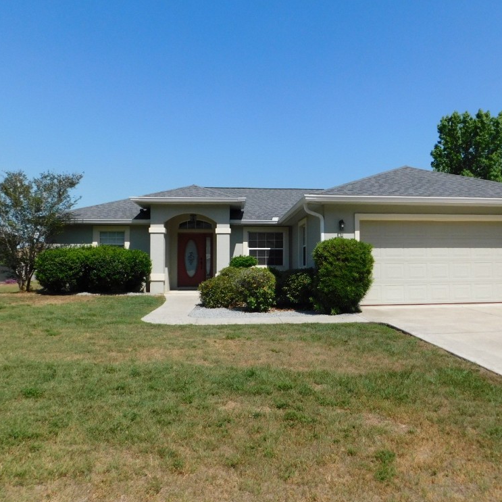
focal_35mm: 28
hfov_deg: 57.0
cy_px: 248
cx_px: 291
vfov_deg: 57.3
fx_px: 459
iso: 125
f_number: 6
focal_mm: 4
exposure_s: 1/640
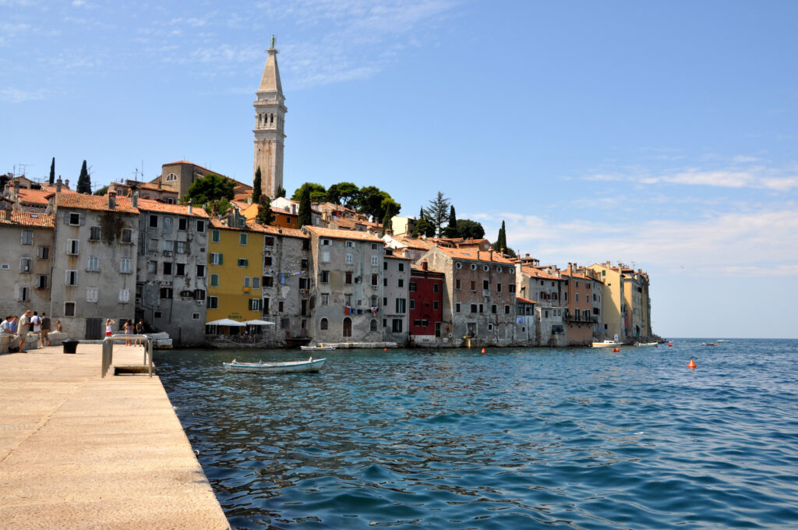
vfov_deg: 39.9
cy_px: 265
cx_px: 399
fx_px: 731
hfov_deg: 57.3
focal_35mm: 33
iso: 200
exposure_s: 1/320
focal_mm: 22
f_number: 9
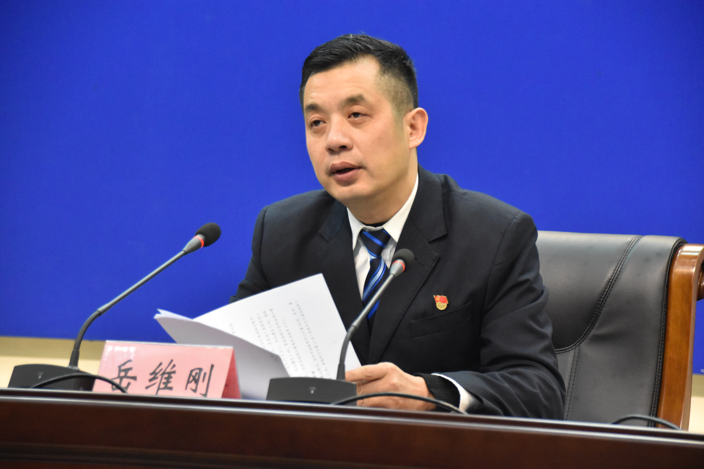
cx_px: 352
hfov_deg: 13.0
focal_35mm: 158
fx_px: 3080
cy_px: 234
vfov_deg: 8.7
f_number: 5.6
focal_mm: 105
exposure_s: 1/250
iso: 4500
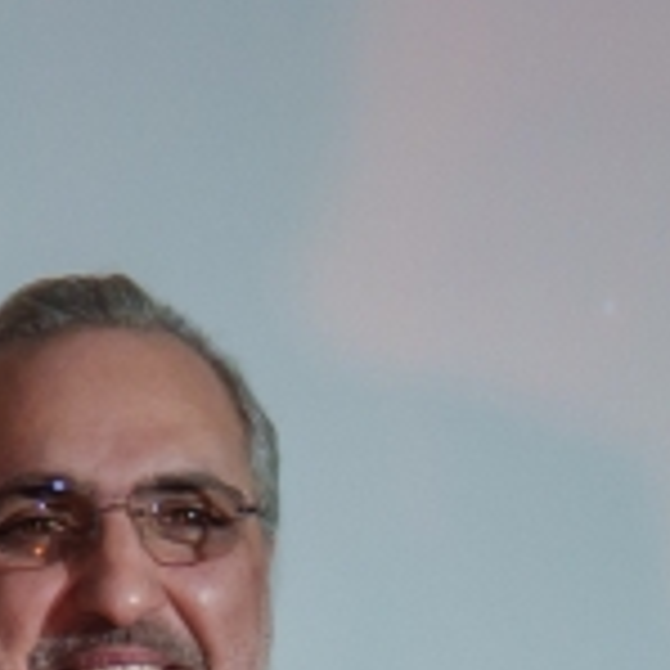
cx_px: 998
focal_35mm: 438
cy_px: 1578
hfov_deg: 4.0
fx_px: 9591
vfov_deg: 3.9
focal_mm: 43
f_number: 5
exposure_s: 1/160
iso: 1250
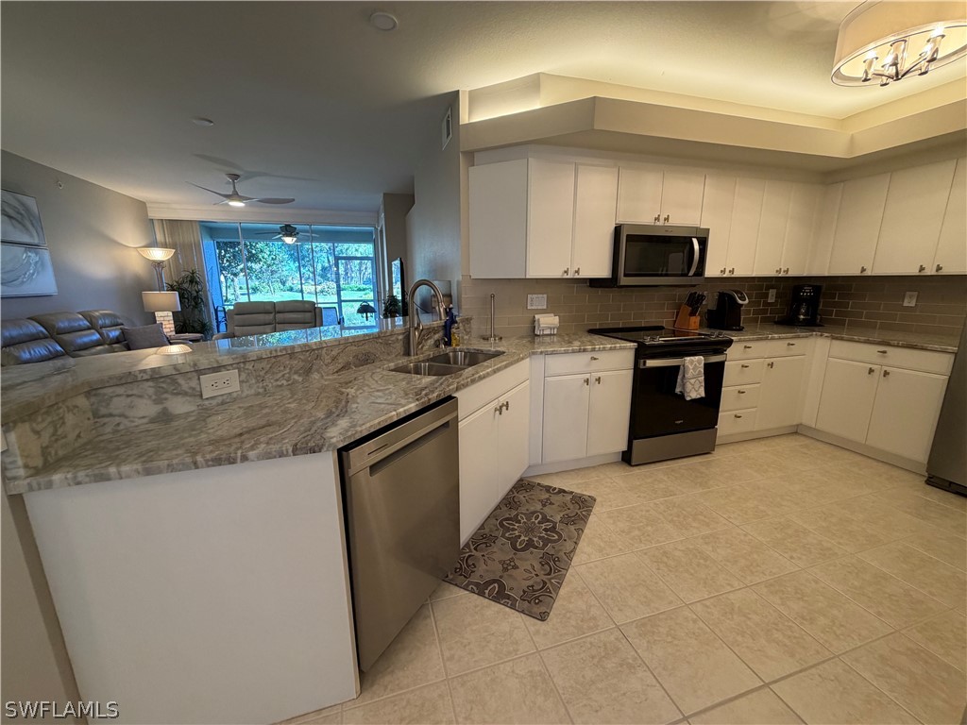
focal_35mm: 14
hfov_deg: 102.1
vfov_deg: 85.7
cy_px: 362
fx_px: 391
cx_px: 484
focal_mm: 2.22
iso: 200
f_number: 2.2
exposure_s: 1/60
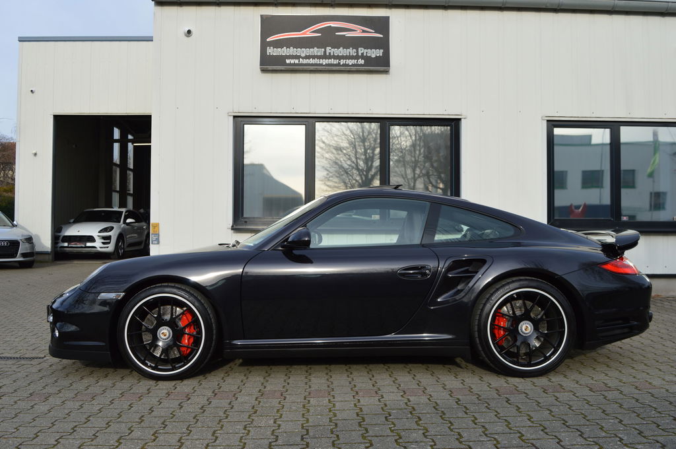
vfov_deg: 38.3
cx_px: 338
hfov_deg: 55.2
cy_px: 224
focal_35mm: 34
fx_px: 647
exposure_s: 1/200
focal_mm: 23
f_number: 7.1
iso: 100
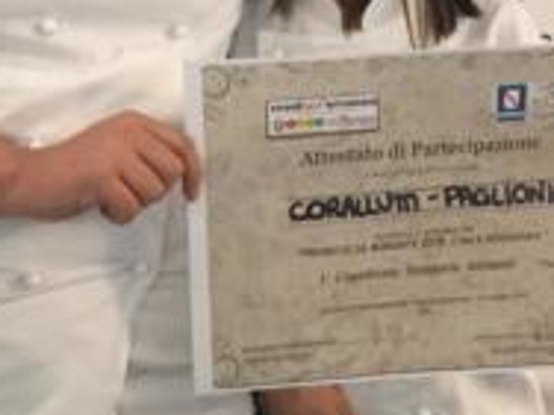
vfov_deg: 18.5
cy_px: -25
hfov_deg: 25.3
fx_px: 1232
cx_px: 295
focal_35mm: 77
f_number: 2.2
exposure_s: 1/20
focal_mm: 4.15
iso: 250
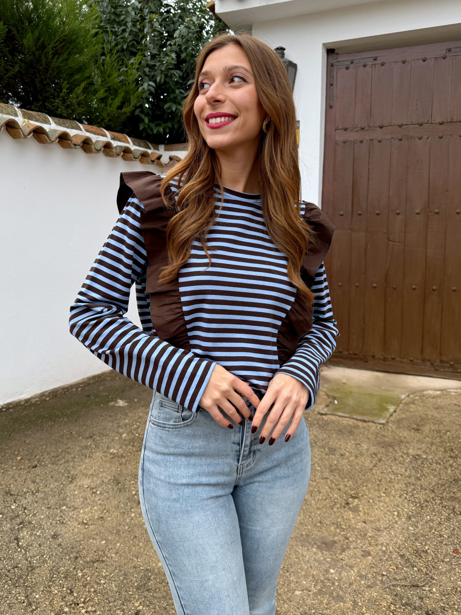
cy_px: 308
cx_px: 230
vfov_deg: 71.6
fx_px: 426
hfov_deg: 56.8
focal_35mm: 24
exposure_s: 1/121
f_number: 1.78
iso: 64
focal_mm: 6.76
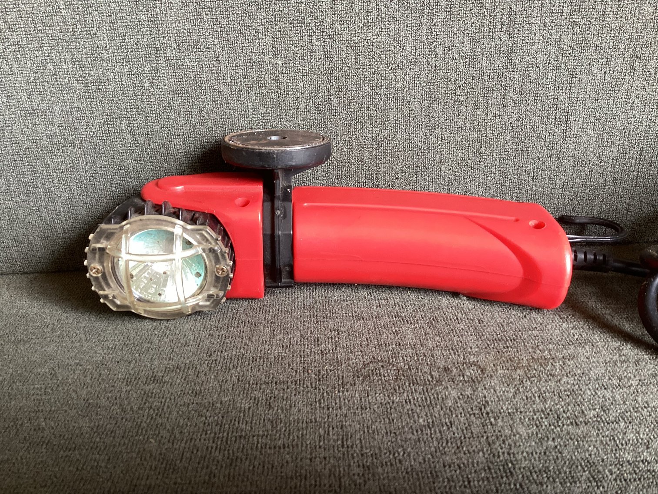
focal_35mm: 31
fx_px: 589
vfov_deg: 45.4
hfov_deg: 58.3
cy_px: 247
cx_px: 329
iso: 160
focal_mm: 3.3
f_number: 2.4
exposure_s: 1/50
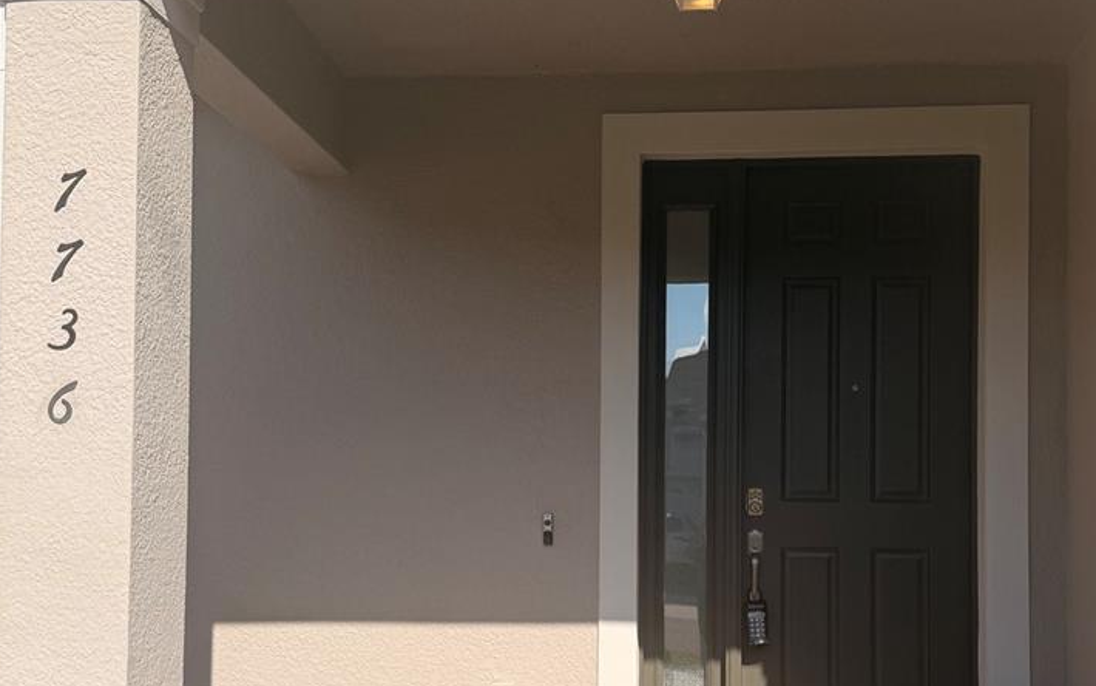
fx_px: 1285
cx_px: 621
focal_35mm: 43
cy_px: 460
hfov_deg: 46.1
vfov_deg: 29.7
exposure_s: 1/4673
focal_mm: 6.76
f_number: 1.78
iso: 80
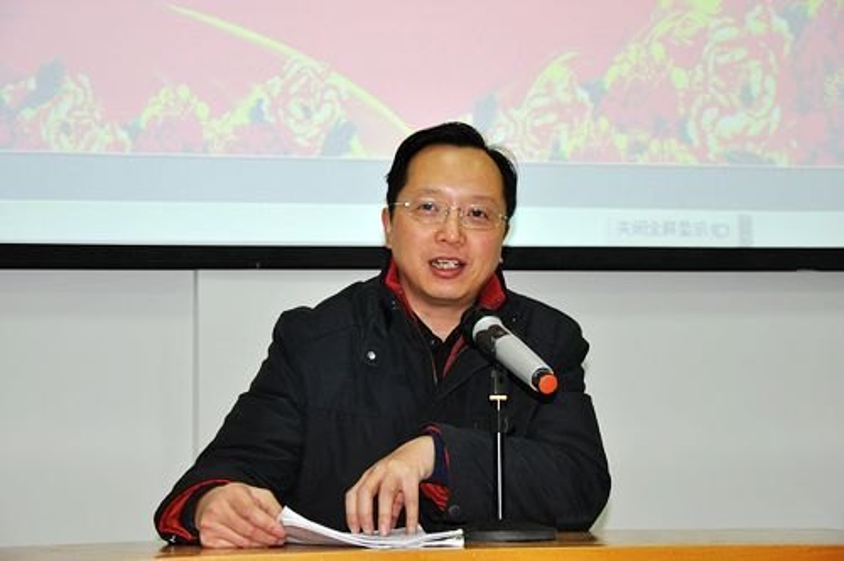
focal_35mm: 78
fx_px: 1826
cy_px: 280
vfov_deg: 17.4
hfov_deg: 26.0
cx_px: 422
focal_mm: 52
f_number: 5
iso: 800
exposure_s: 1/60
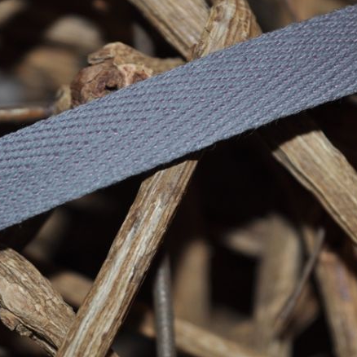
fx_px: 1491
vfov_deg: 13.6
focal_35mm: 128
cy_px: 144
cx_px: 144
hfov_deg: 13.6
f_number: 5.6
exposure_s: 1/60
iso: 200
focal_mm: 55
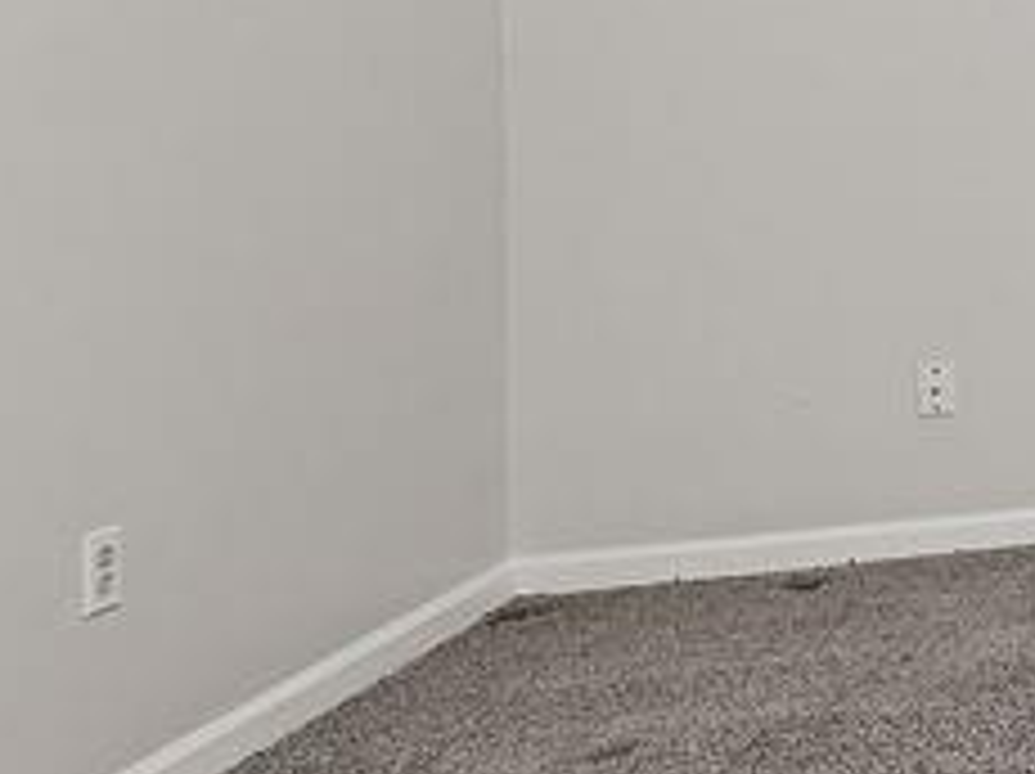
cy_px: 74
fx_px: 1792
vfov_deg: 23.7
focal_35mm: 60
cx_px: 2214
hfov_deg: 17.7
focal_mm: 14
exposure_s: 1/1.25
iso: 400
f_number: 10
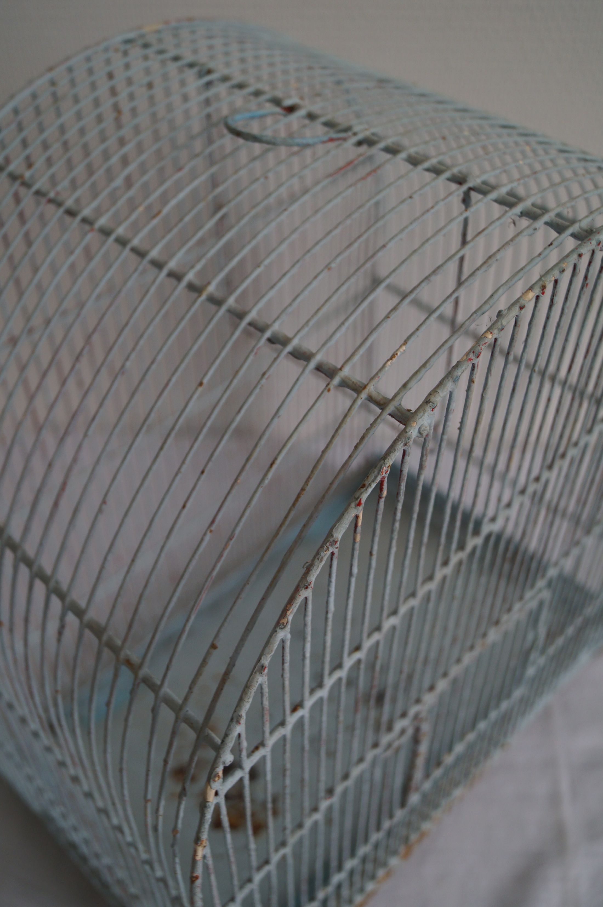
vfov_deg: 49.6
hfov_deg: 34.1
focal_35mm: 39
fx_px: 982
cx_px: 302
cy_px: 454
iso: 320
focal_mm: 26
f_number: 4
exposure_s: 1/60
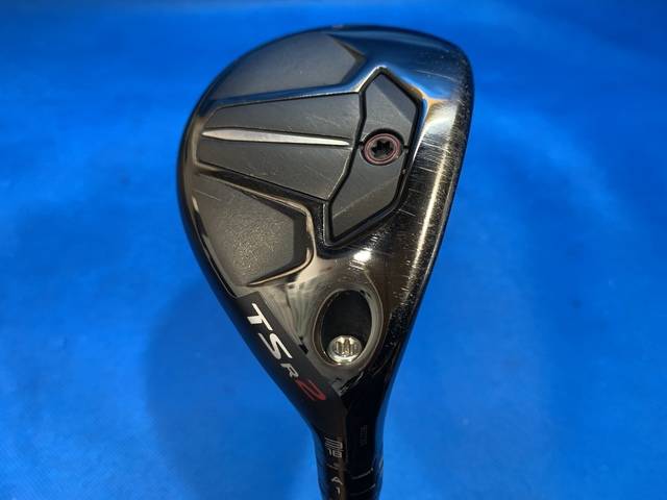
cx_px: 334
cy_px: 250
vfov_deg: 53.1
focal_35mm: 26
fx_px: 501
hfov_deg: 67.3
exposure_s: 1/60
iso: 125
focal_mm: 4.25
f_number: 1.8
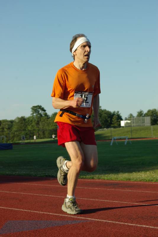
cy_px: 118
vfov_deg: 24.6
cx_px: 79
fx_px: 543
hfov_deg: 16.6
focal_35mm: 82
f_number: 6.7
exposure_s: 1/350
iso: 200
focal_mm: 55
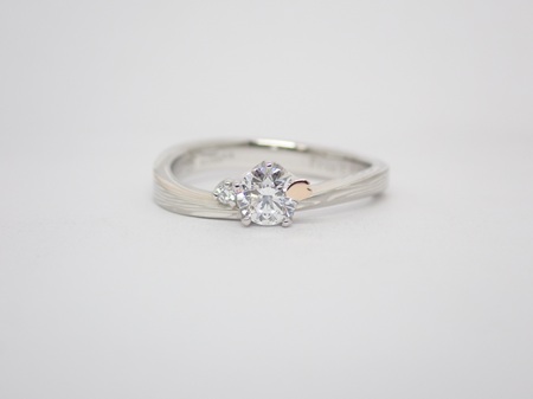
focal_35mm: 82
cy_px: 200
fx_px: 1262
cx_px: 266
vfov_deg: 18.0
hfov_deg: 23.8
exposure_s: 1/125
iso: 200
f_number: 4.3
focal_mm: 14.62
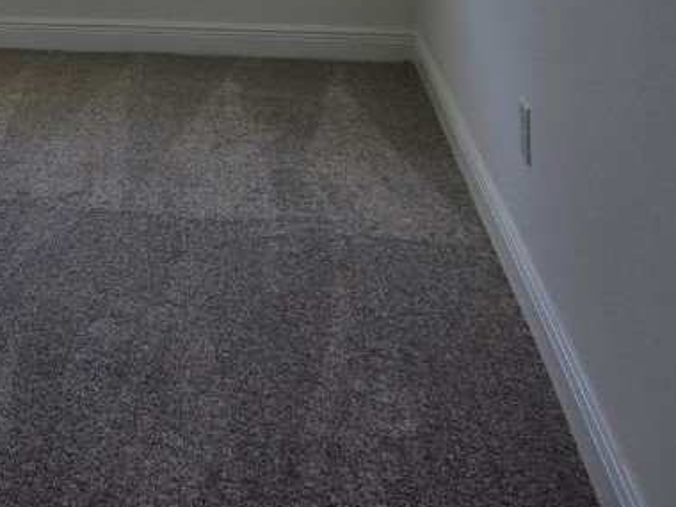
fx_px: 1211
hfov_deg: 28.7
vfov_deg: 21.3
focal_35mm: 62
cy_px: -164
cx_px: -37
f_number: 1.8
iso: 80
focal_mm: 5.4
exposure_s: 1/582
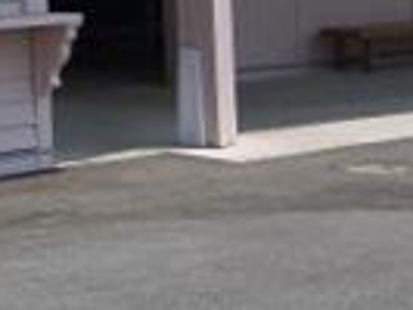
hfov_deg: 14.0
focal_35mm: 135
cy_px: -202
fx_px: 1612
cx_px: -127
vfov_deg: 10.5
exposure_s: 1/400
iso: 160
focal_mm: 14
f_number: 8
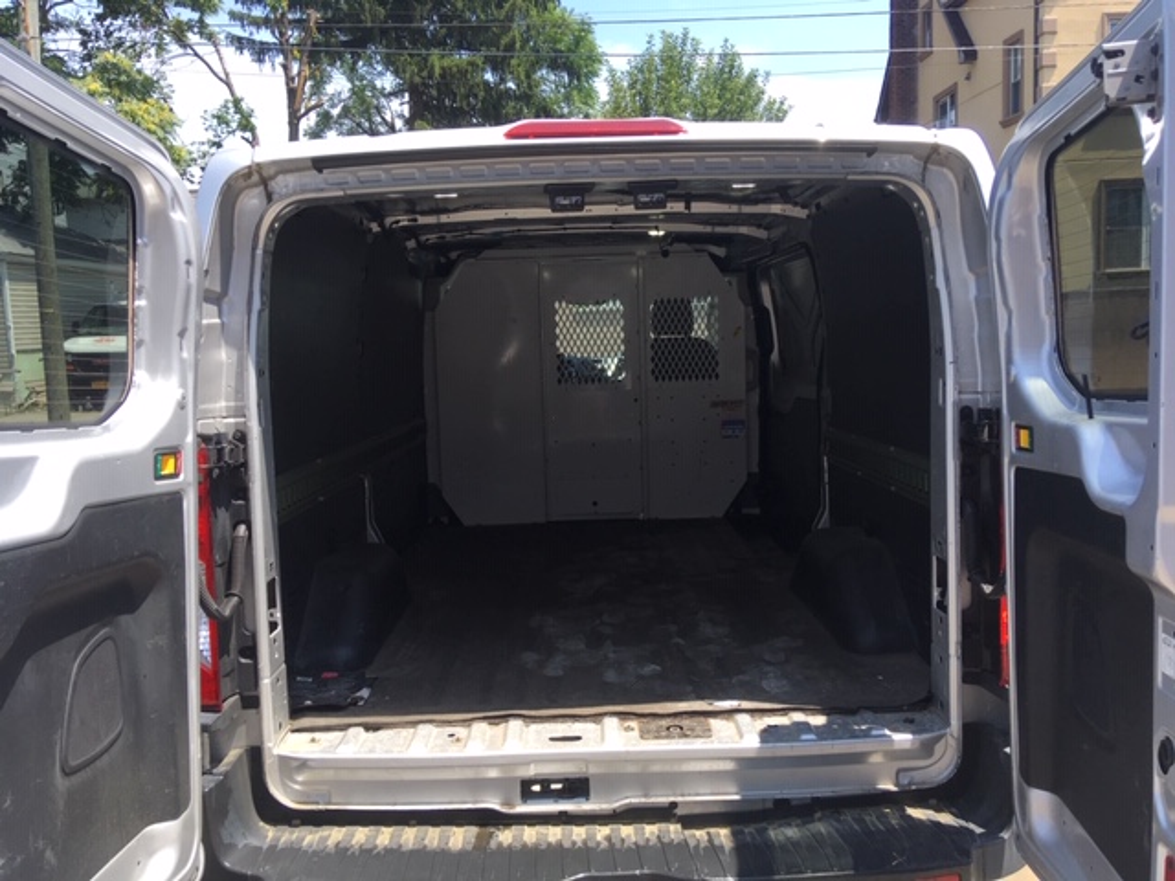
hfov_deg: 61.7
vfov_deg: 48.2
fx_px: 984
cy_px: 440
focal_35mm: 29
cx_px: 588
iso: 25
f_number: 2.2
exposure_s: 1/519
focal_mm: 4.15
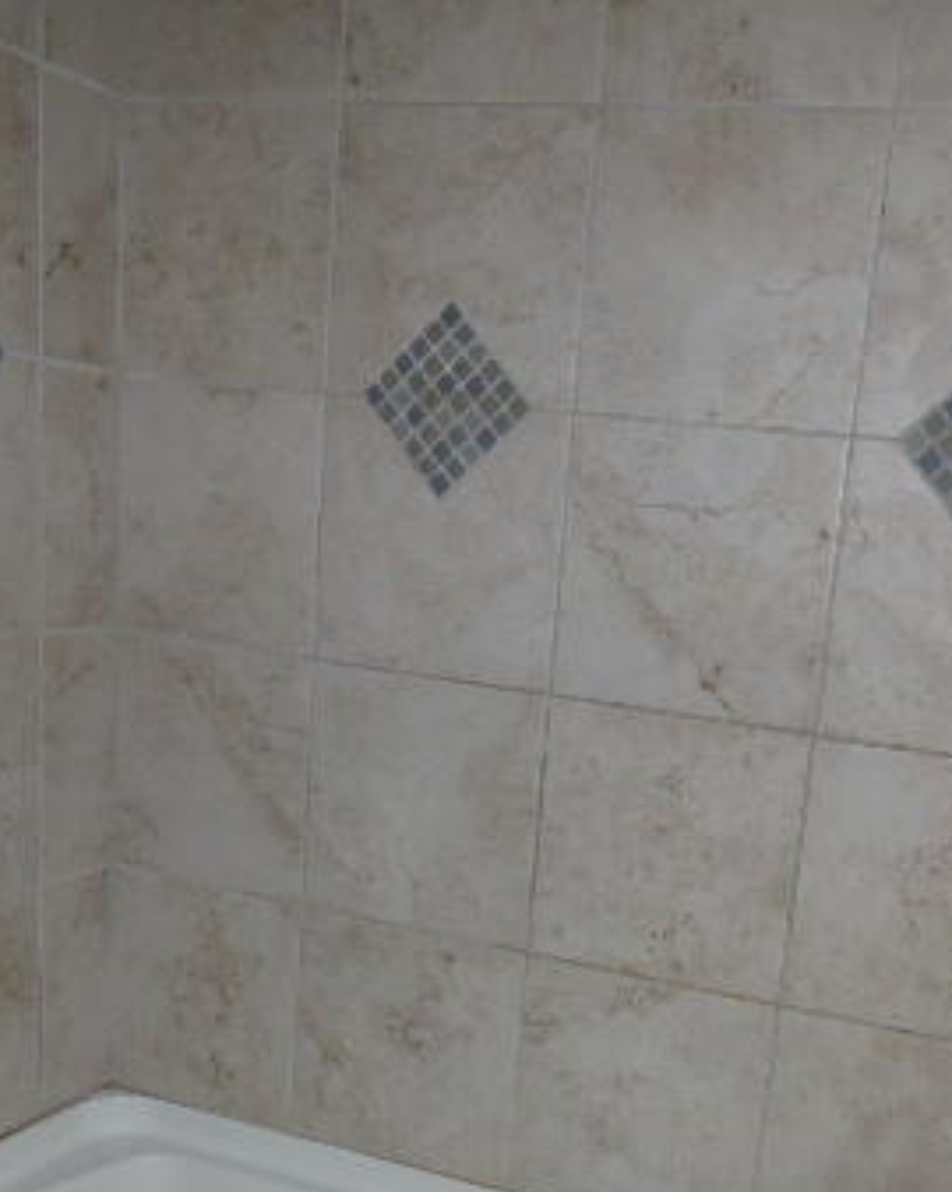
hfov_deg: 39.4
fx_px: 1304
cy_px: 836
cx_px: 666
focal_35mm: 37
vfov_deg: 47.9
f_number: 2.8
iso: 100
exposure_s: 1/60
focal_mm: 3.58
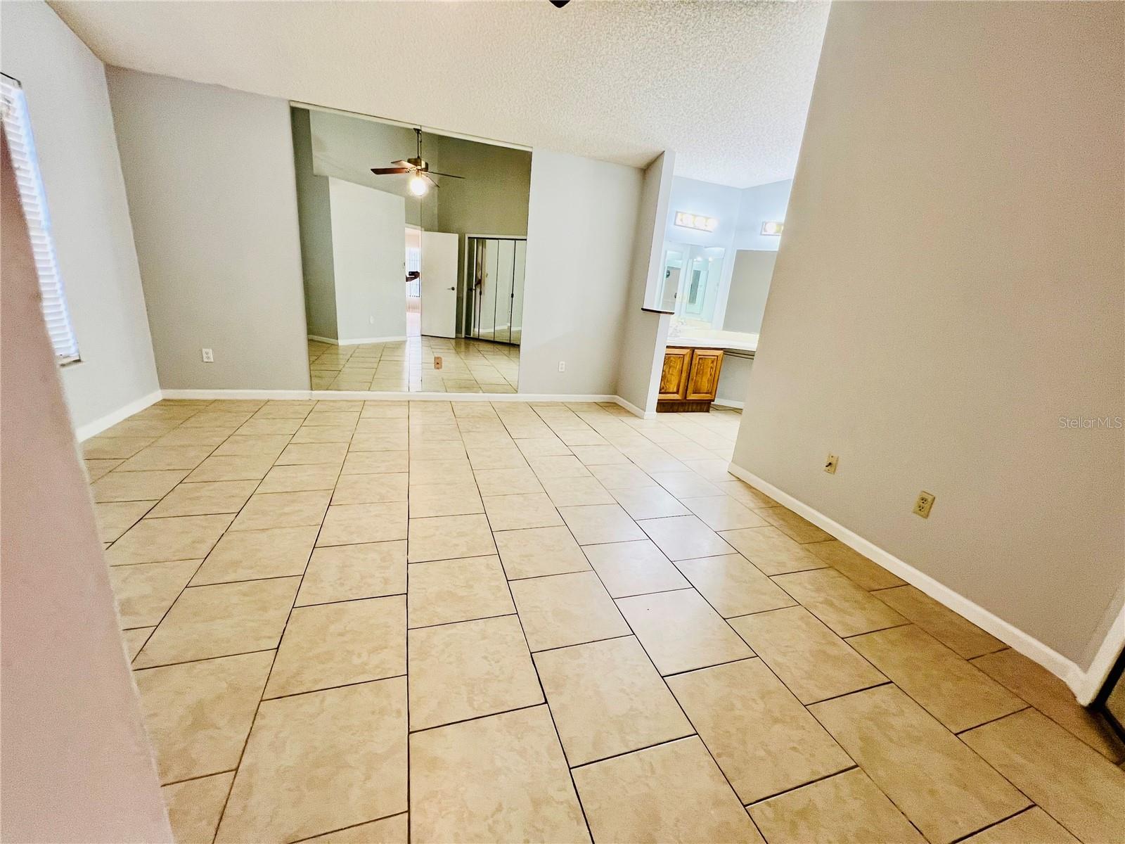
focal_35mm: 13
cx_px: 562
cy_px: 422
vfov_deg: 89.9
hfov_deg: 106.2
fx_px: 422
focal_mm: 1.57
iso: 125
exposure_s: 1/60
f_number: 1.8
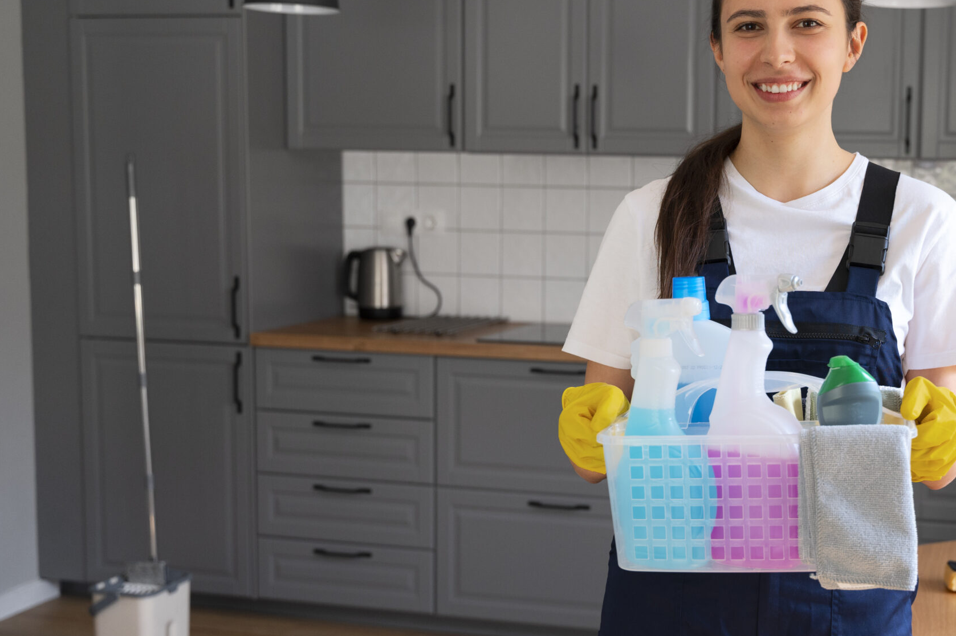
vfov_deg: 23.3
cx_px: 714
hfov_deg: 33.8
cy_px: 336
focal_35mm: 58
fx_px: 1539
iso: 800
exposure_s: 1/320
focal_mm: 38
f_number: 3.5
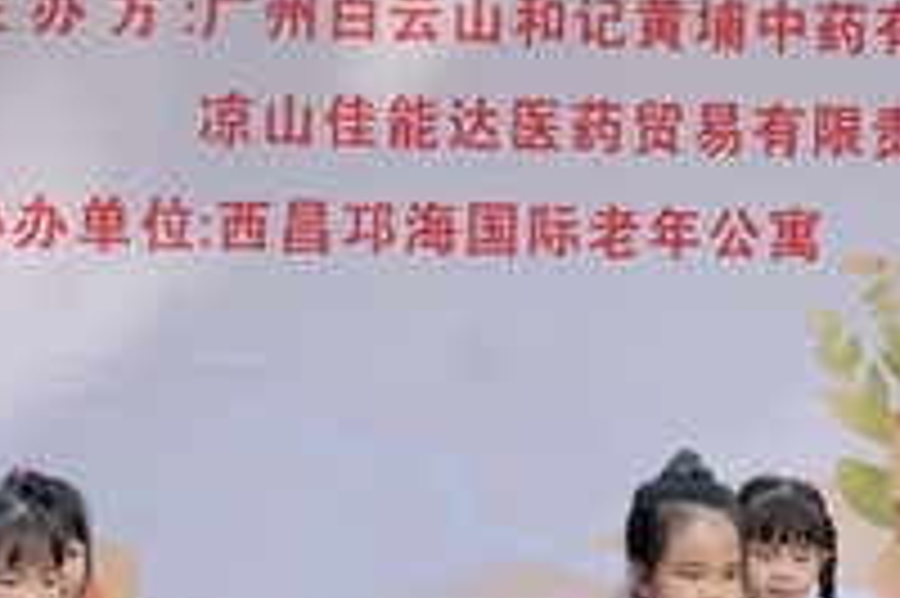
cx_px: 1076
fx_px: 8018
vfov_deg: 4.3
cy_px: 526
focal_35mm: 321
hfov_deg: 6.4
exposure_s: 1/200
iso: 320
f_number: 5.6
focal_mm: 71.1
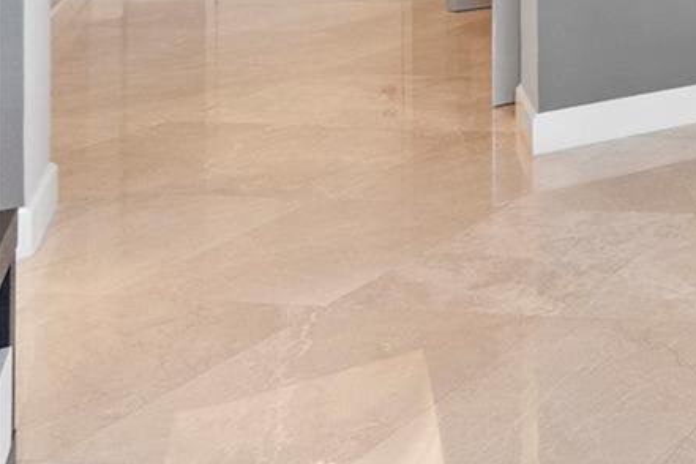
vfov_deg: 19.8
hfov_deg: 21.6
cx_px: 1259
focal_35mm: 58
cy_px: -259
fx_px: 1121
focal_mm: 16
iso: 320
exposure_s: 1/25
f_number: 4.5
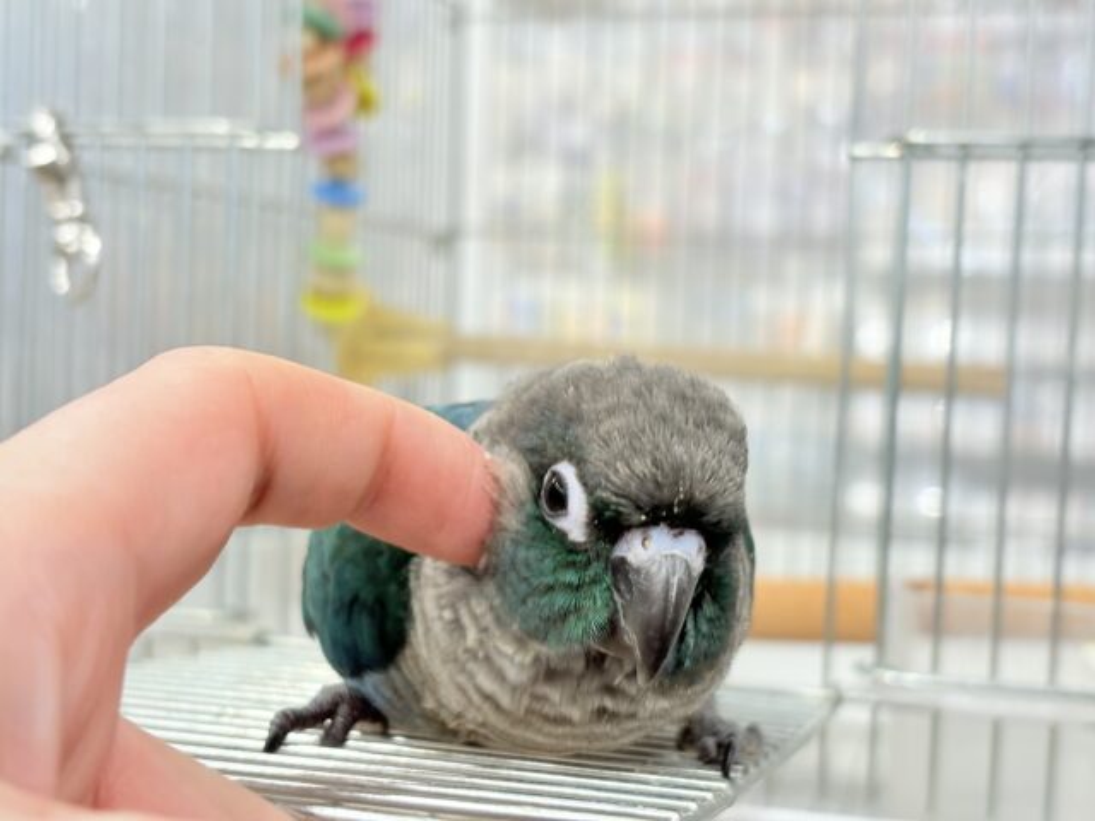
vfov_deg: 28.0
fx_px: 1645
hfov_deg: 36.8
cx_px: 548
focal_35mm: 52
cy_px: 410
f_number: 1.6
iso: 64
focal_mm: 5.96
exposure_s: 1/50
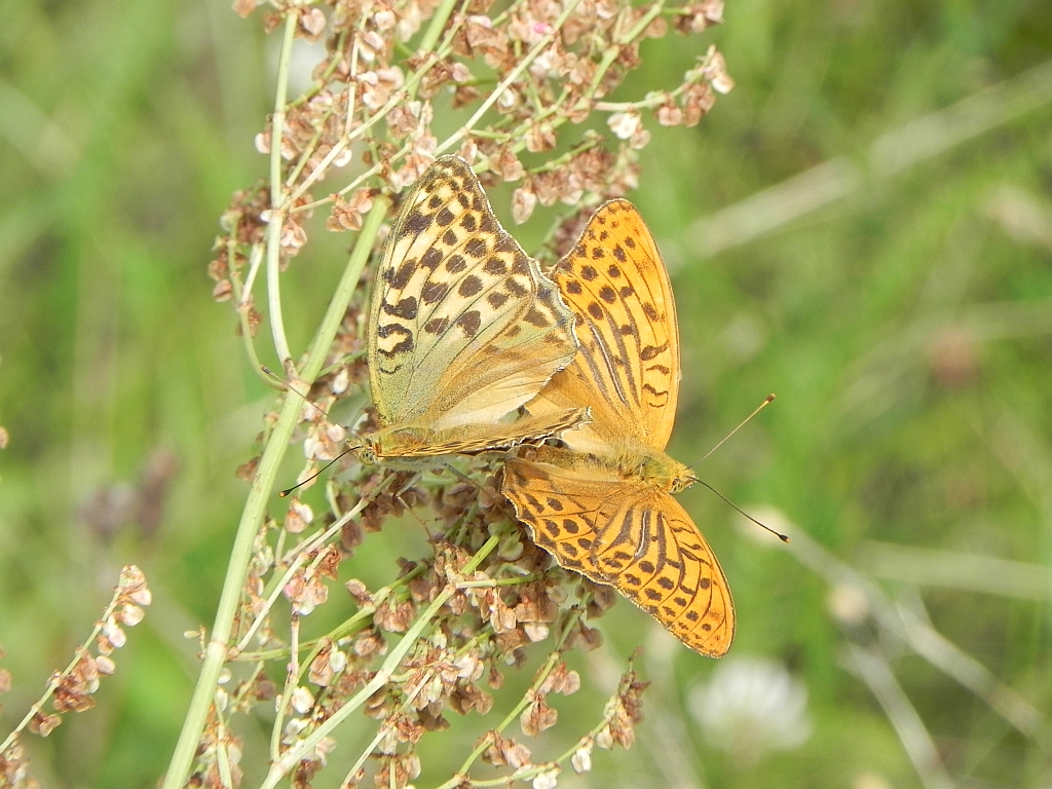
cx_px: 526
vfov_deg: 3.1
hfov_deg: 4.1
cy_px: 394
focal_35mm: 481
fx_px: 14618
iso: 160
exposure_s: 1/243
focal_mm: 85.6
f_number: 5.6
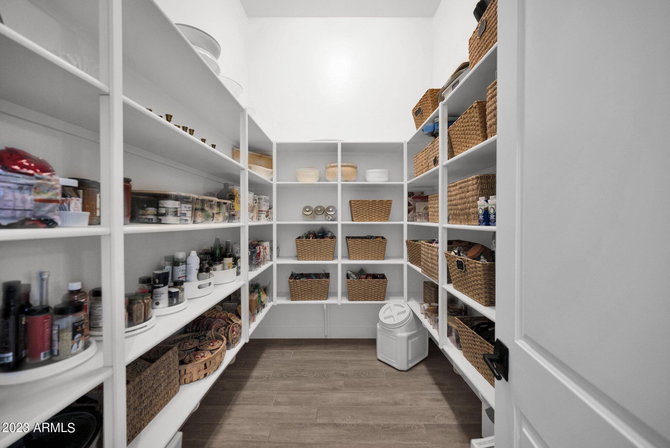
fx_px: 261
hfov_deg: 104.2
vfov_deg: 81.3
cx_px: 335
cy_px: 224
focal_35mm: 14
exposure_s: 1/50
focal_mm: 14
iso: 640
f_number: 4
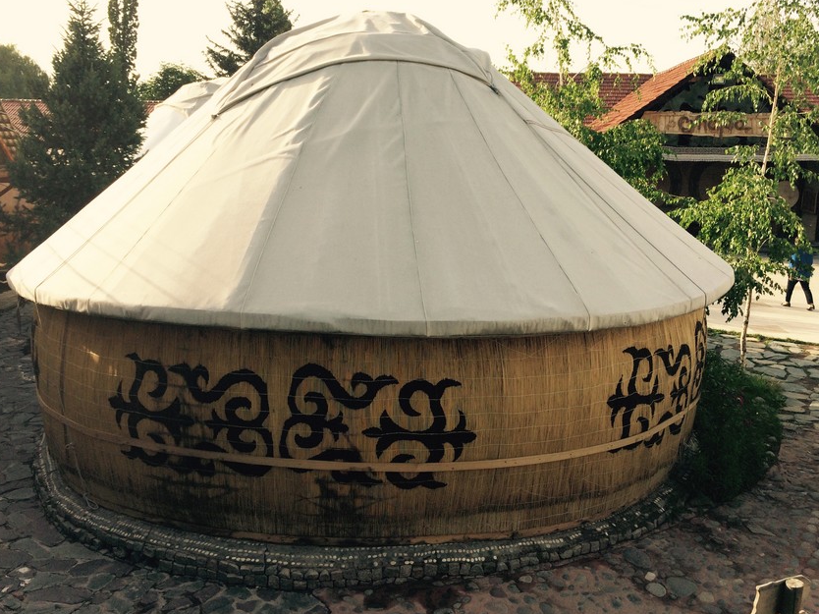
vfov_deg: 44.1
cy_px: 279
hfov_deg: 56.8
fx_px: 757
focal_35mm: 32
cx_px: 422
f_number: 2.2
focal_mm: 4.15
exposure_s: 1/954
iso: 32
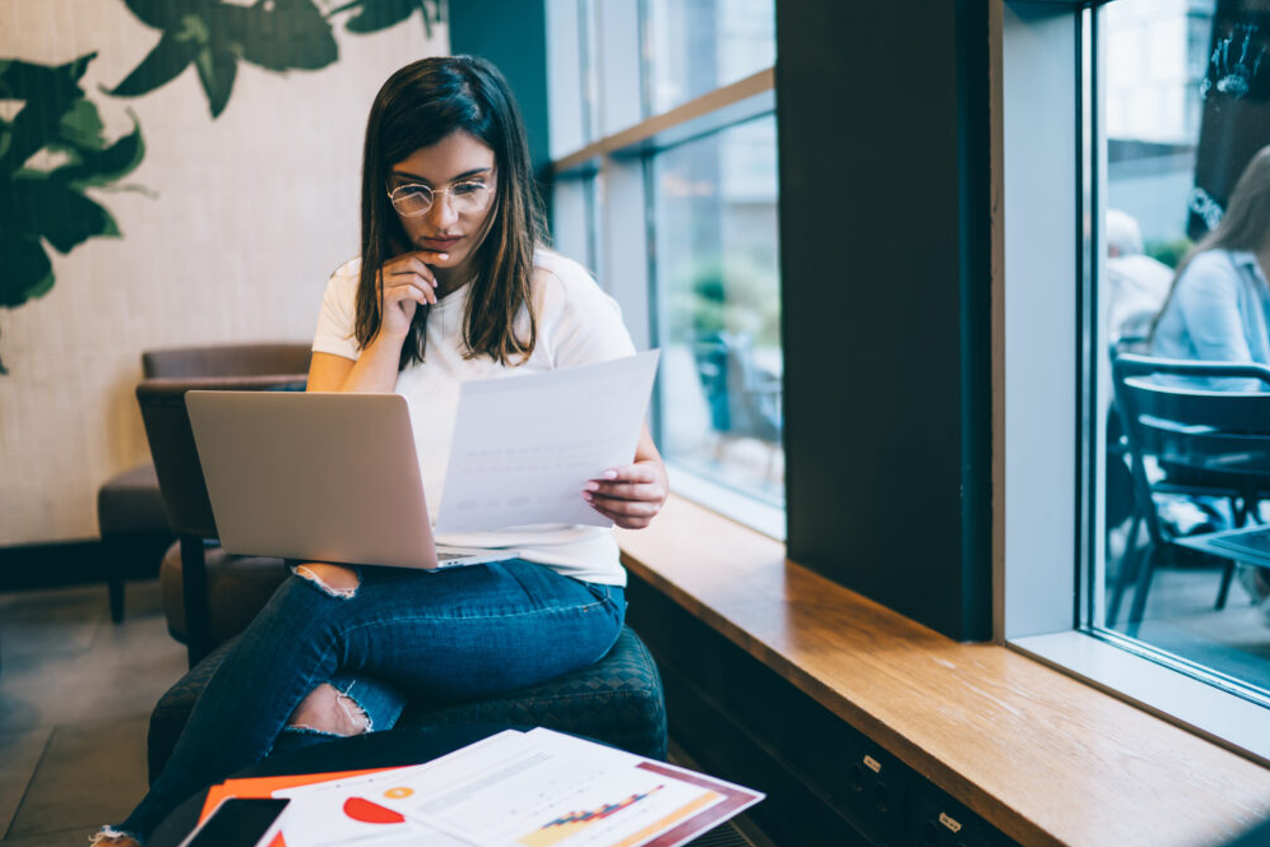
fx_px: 1270
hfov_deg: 53.1
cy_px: 420
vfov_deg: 36.9
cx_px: 630
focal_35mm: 36
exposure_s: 1/125
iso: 320
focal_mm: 35
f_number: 1.4
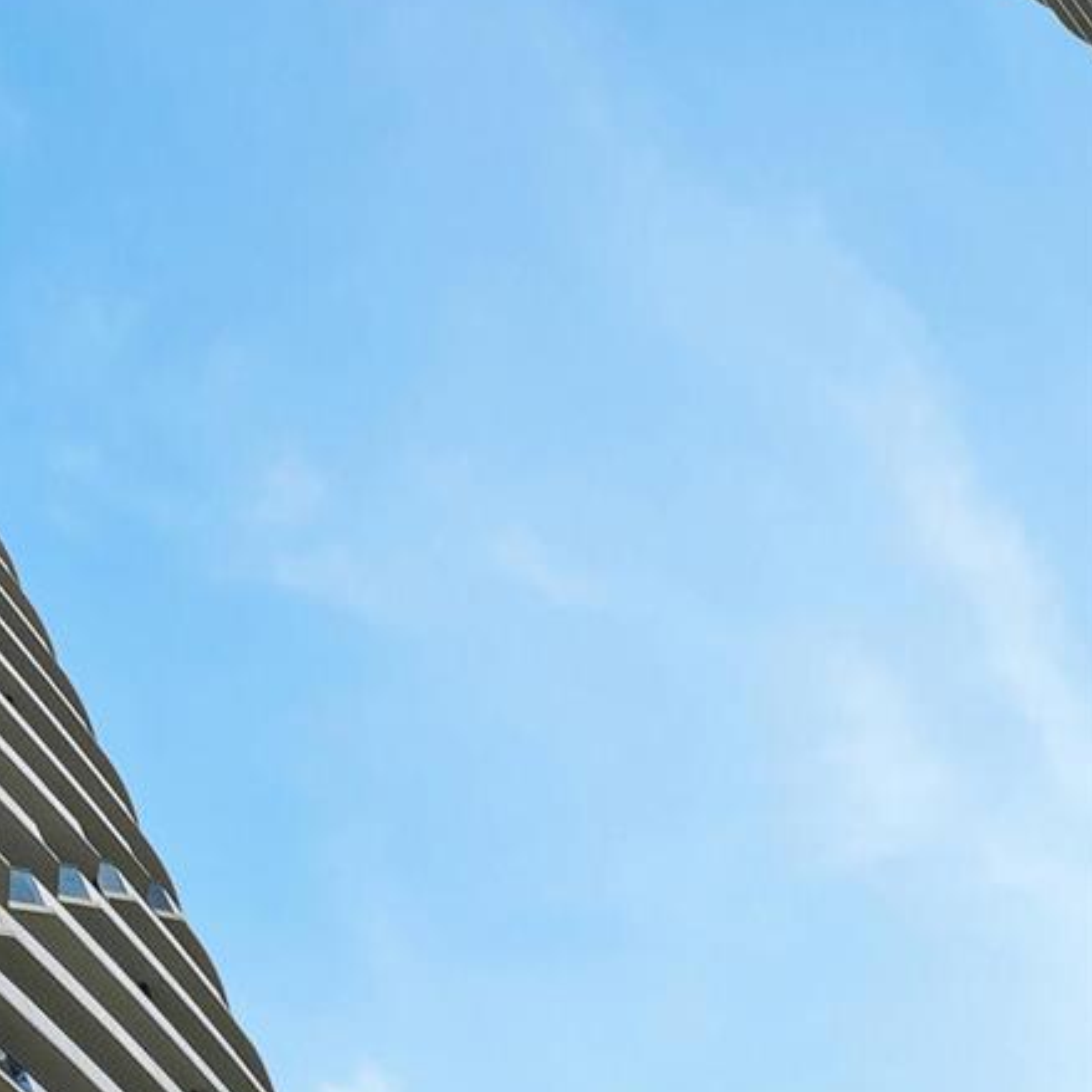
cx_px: -1443
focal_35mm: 119
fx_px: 4247
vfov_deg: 14.6
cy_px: 710
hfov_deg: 12.1
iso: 100
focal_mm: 20
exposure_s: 1/125
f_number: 8
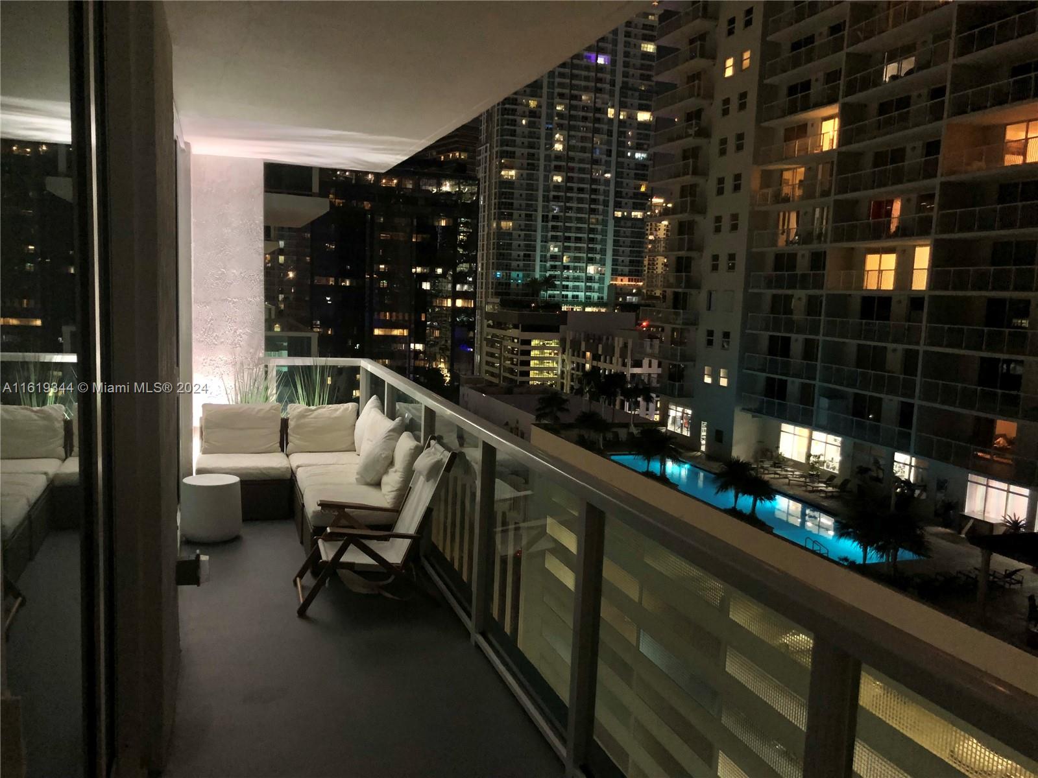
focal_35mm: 28
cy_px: 389
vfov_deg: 49.7
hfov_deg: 63.4
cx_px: 519
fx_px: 840
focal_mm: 3.99
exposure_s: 1/24
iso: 640
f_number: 1.8
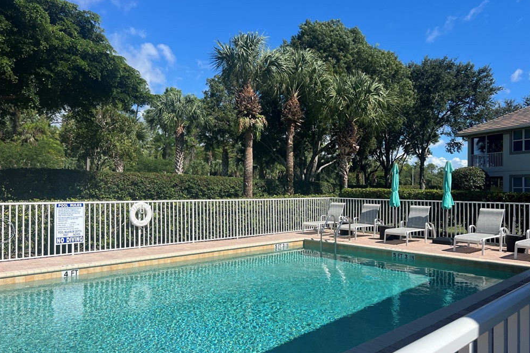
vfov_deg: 46.4
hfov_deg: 65.5
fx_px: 412
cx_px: 272
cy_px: 183
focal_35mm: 28
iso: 50
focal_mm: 5.7
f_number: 1.5
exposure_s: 1/4831
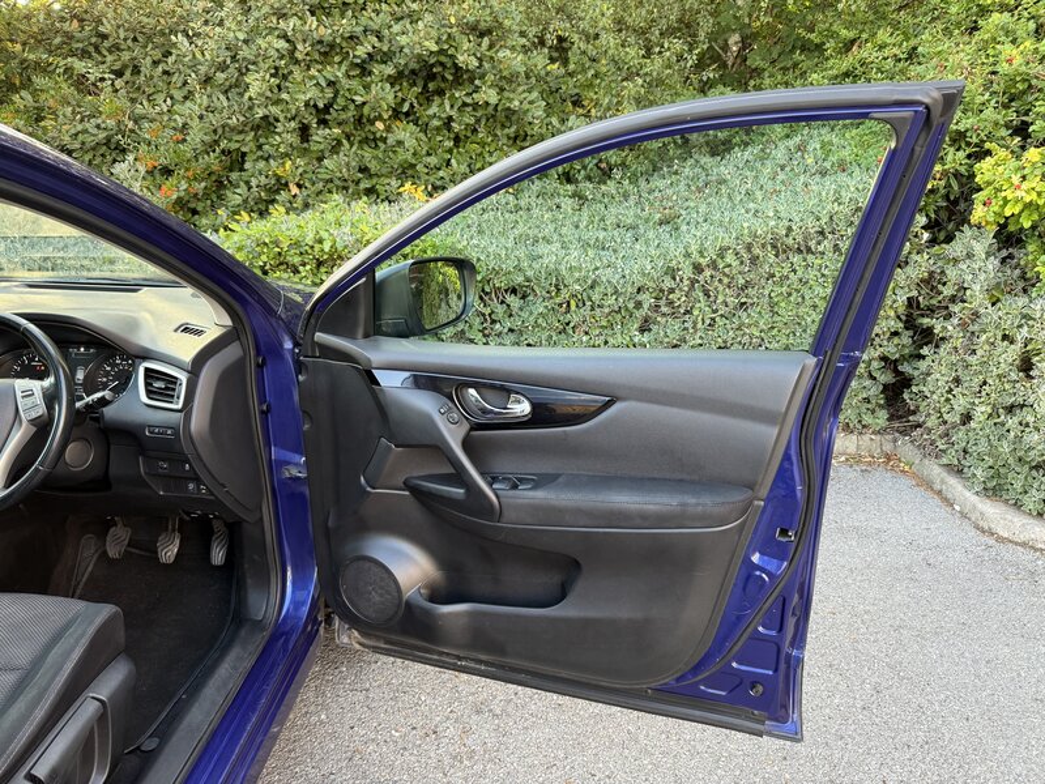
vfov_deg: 56.8
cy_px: 392
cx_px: 522
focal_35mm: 24
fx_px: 725
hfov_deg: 71.6
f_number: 1.78
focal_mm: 6.76
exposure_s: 1/121
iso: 125
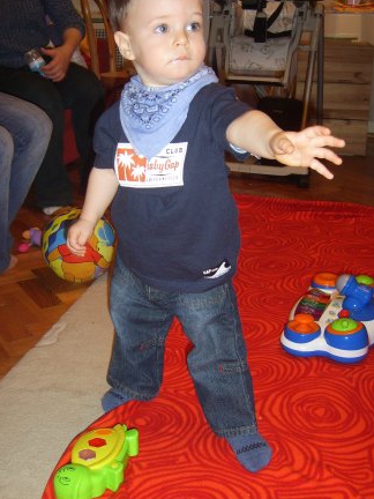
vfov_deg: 42.9
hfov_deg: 32.9
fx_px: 634
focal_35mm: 44
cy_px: 223
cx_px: 182
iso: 100
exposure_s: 1/30
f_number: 2.8
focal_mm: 7.8
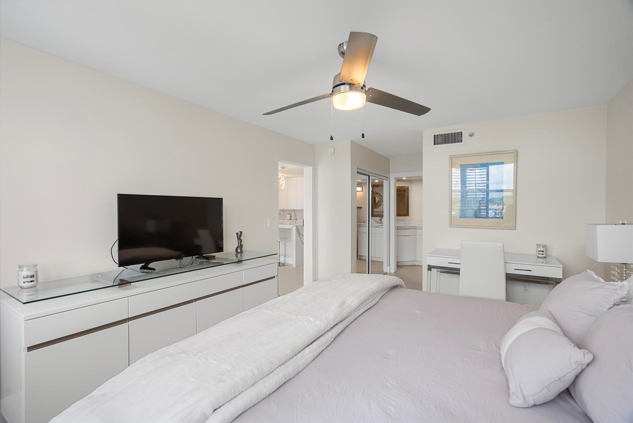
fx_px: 281
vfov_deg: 73.8
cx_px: 316
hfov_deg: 96.7
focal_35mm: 16
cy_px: 212
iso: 320
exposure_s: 1/20
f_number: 9
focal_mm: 16
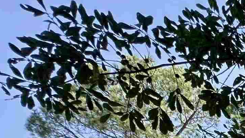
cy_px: 352
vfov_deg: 12.9
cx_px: 510
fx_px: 422
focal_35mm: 65
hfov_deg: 18.3
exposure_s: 1/716
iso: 40
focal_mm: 2.22
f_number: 2.2
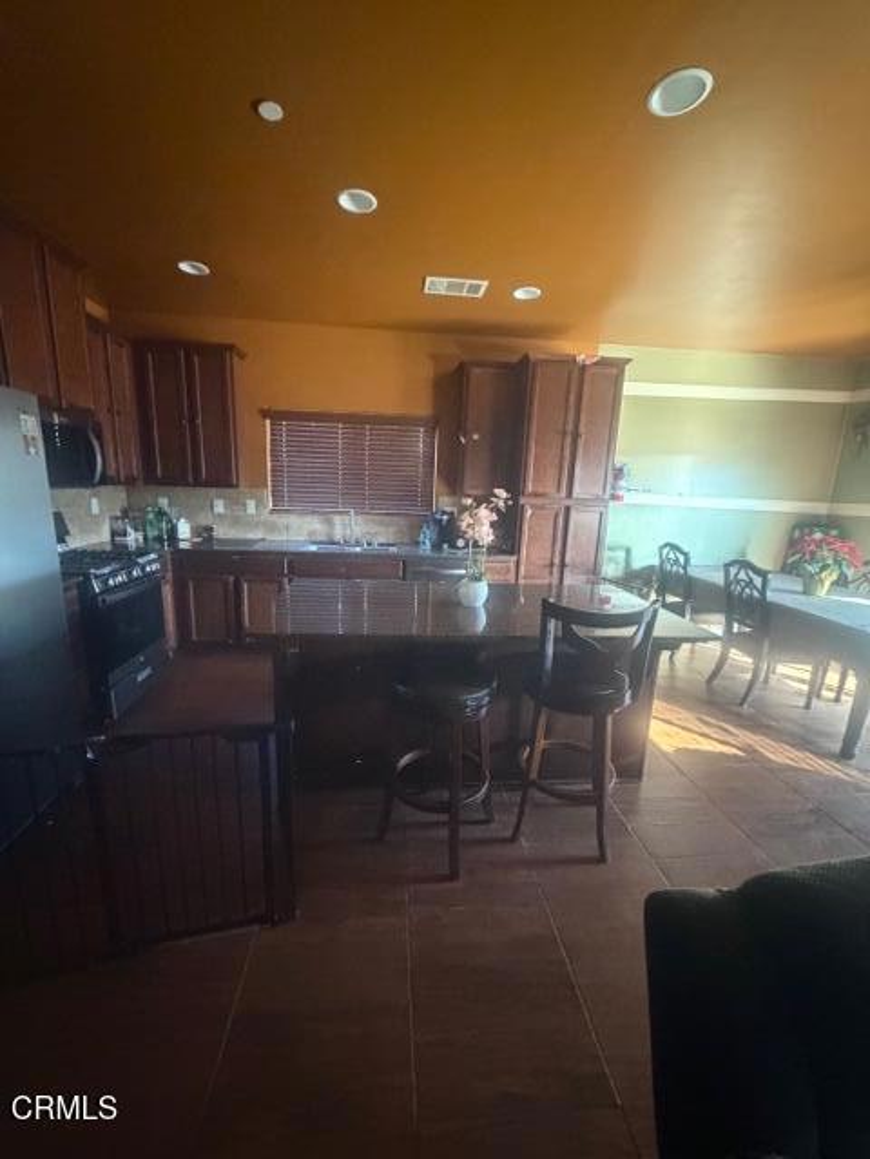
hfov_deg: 85.7
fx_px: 469
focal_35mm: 14
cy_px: 580
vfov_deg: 102.1
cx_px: 435
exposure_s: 1/43
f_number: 2.2
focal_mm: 2.22
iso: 1250
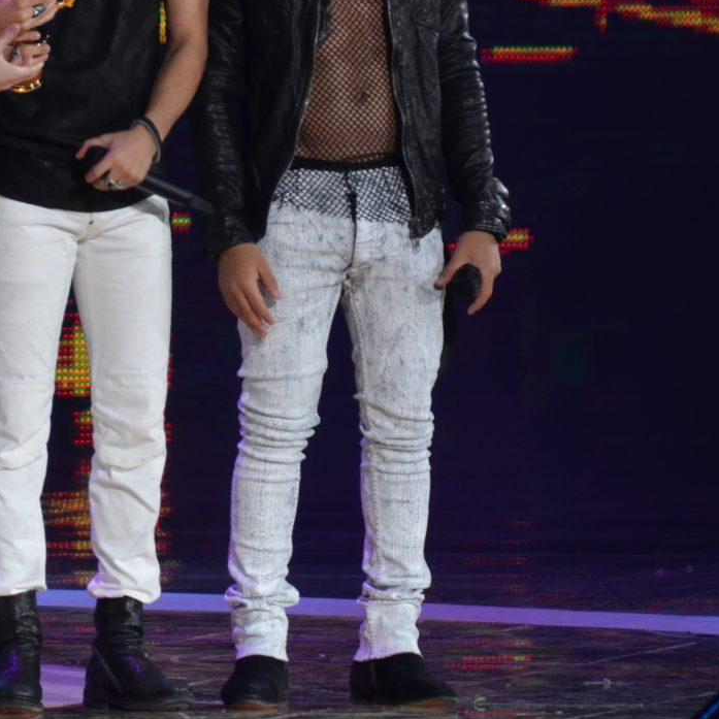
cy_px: 265
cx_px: 30
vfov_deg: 2.7
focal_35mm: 654
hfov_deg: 2.7
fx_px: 15374
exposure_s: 1/125
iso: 800
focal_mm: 175
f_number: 5.3
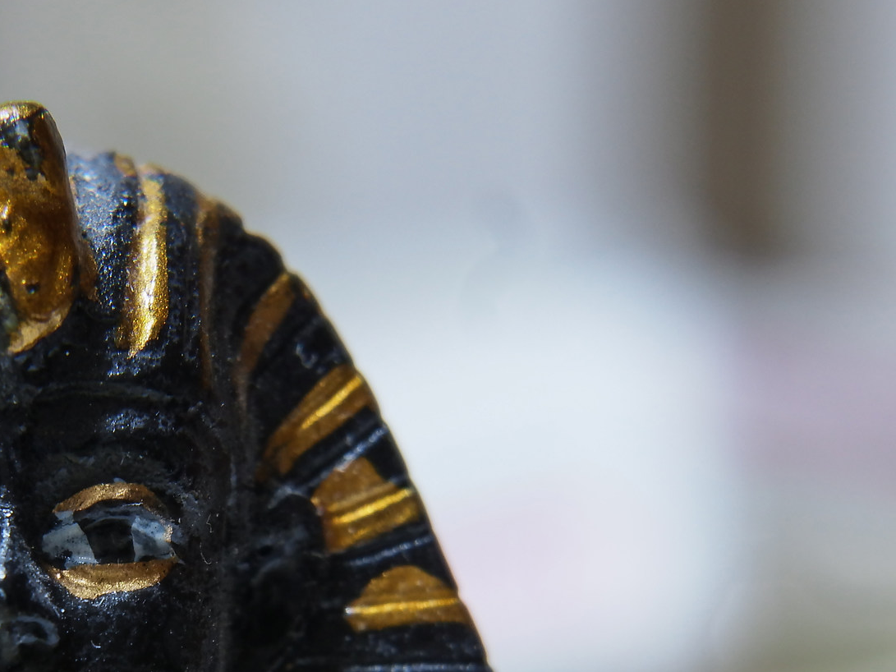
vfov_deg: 8.4
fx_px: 4555
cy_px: 619
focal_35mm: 176
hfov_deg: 11.2
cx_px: 121
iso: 200
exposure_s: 3.2
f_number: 11
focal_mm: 40
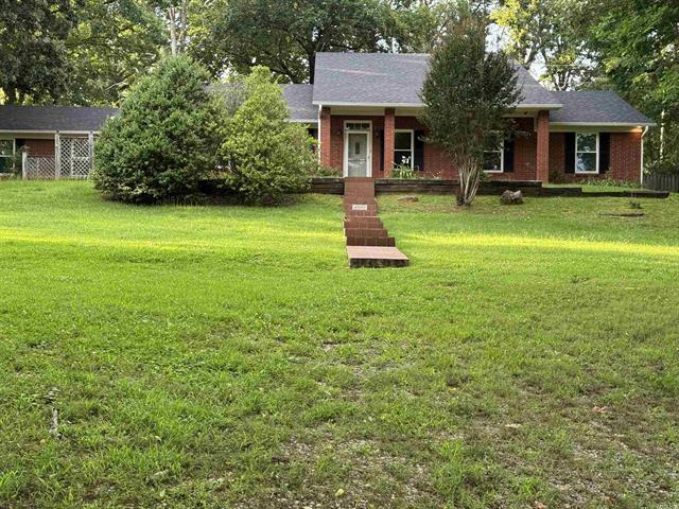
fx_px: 942
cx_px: 340
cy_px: 254
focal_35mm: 48
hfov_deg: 39.7
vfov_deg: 30.3
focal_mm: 6.76
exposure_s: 1/121
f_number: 1.78
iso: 50
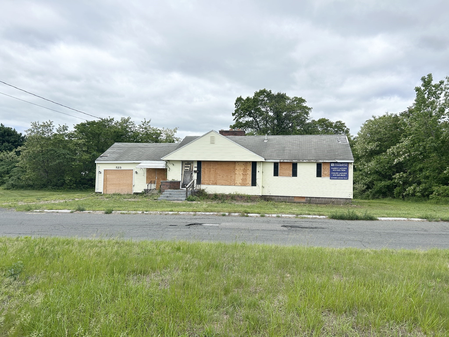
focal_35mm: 26
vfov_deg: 53.1
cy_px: 168
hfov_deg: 67.3
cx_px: 224
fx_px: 337
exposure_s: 1/5076
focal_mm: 5.7
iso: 50
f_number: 1.5
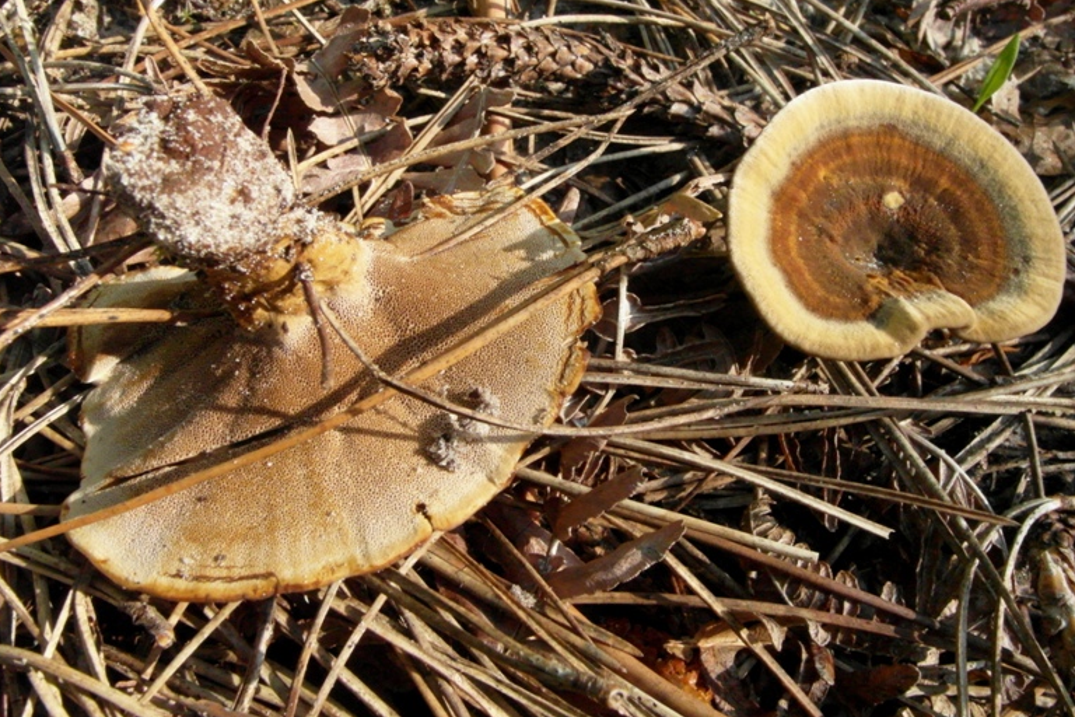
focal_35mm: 26
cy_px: 308
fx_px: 776
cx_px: 539
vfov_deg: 49.4
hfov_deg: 69.4
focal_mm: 5.2
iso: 800
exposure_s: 1/180
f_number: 6.7
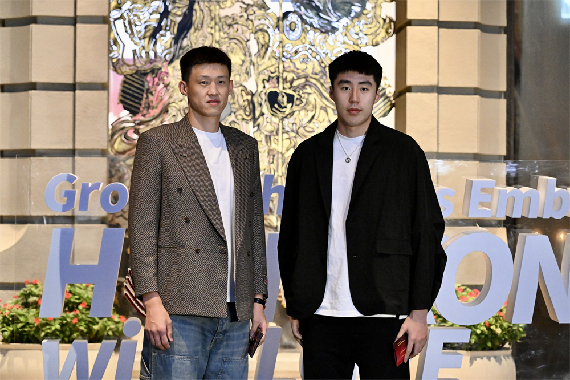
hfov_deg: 17.1
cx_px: 285
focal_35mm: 120
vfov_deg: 11.4
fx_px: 1899
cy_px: 190
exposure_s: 1/125
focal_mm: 120
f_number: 4
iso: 10000
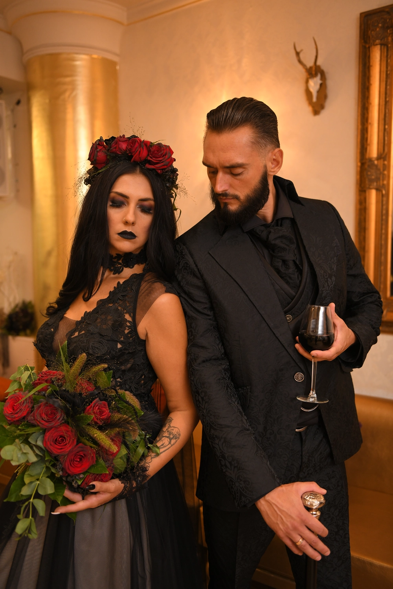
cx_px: 196
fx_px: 524
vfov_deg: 58.7
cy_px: 294
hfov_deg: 41.1
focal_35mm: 32
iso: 1000
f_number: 2.8
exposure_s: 1/250
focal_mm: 32
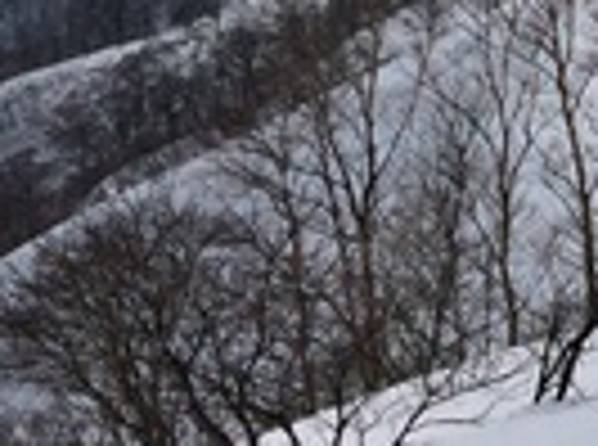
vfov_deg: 7.6
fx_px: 3118
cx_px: 1313
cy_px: -599
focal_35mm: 181
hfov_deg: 9.9
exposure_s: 1/13699
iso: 40
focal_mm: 4.12
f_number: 2.2
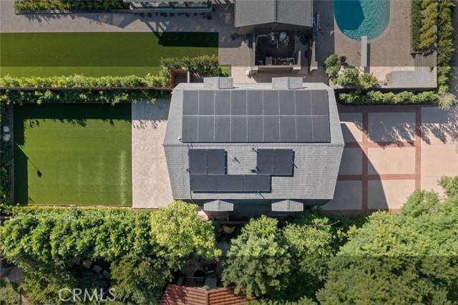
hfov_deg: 65.5
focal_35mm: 28
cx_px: 229
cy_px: 152
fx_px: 356
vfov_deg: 46.4
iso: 100
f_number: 4.5
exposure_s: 1/50
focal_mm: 10.26
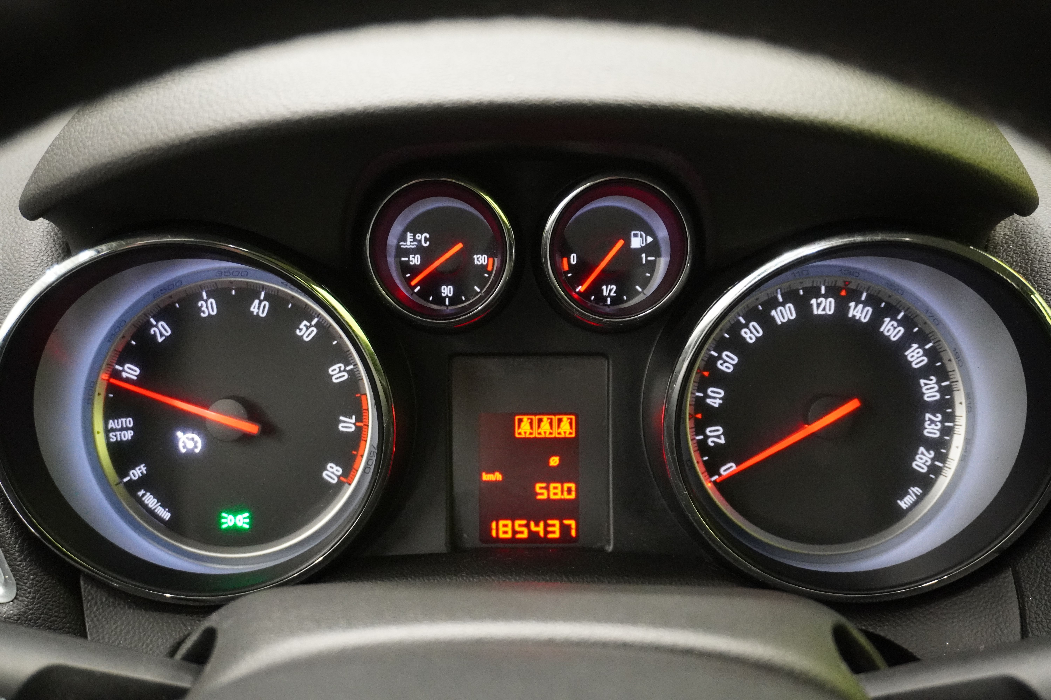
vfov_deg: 33.0
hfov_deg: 47.9
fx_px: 1182
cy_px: 350
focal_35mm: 40
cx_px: 526
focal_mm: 27
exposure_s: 1/50
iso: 5000
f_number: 4.5
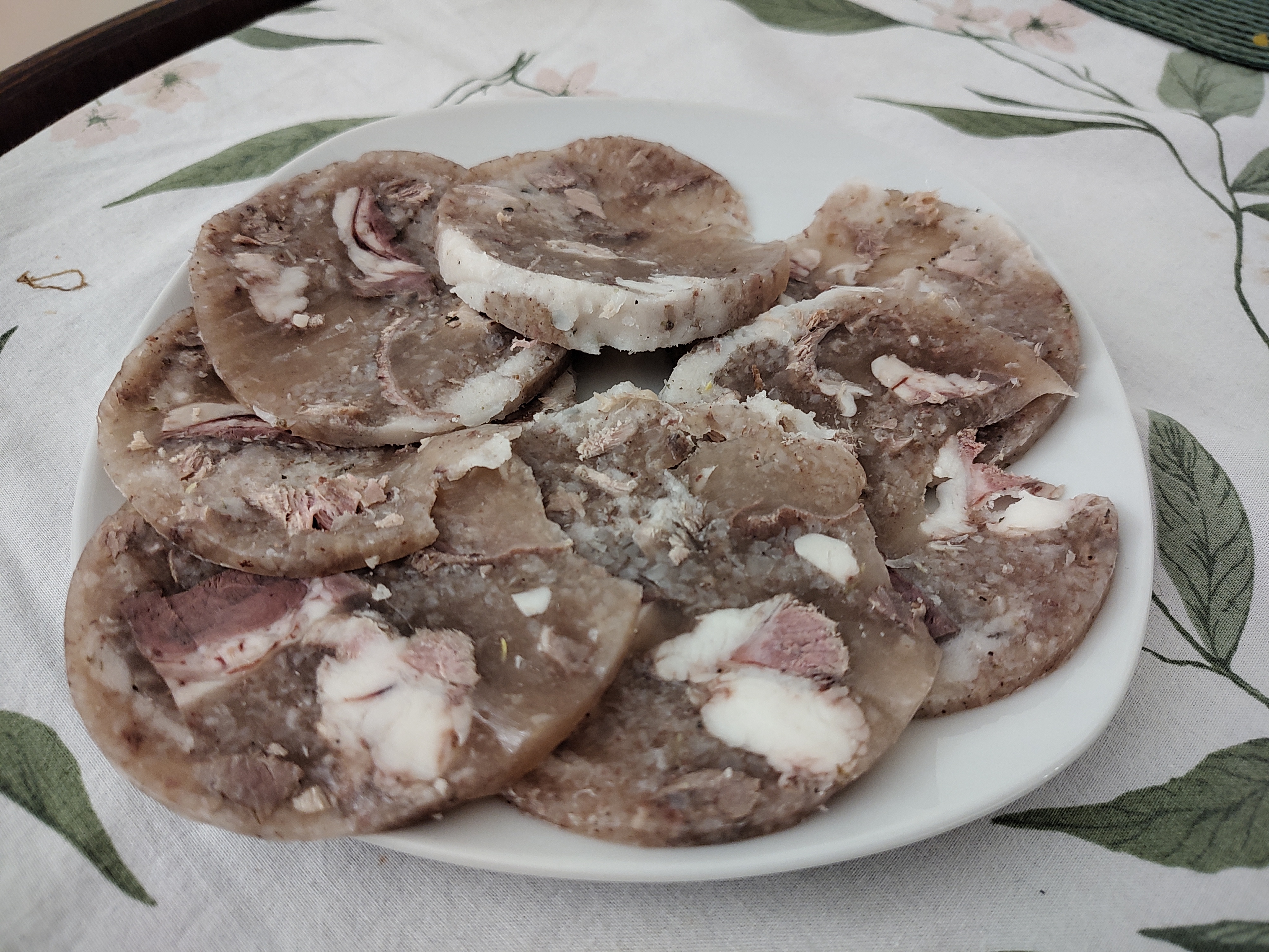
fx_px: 843
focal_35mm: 23
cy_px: 476
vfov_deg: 58.9
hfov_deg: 73.9
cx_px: 634
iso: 1181
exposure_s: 1/33.3
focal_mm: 5.56
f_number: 1.8
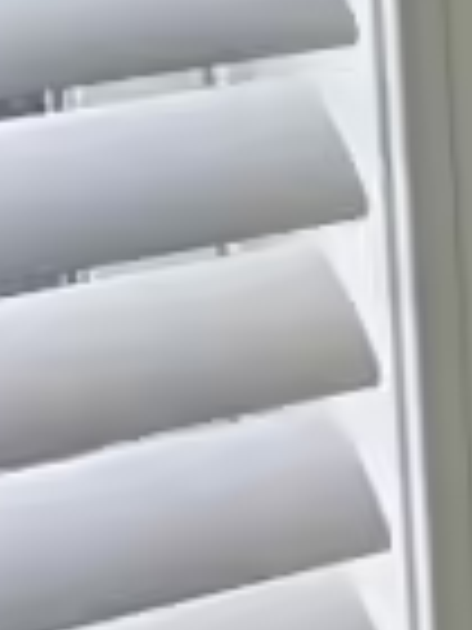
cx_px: 1650
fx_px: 3454
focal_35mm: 190
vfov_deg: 10.4
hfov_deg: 6.7
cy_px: 81
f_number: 1.5
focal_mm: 5.7
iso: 80
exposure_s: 1/121
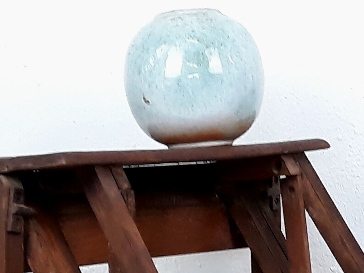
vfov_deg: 9.8
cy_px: 554
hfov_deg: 14.0
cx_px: 304
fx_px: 1472
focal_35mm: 140
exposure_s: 1/50
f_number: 1.7
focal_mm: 3.71
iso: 80
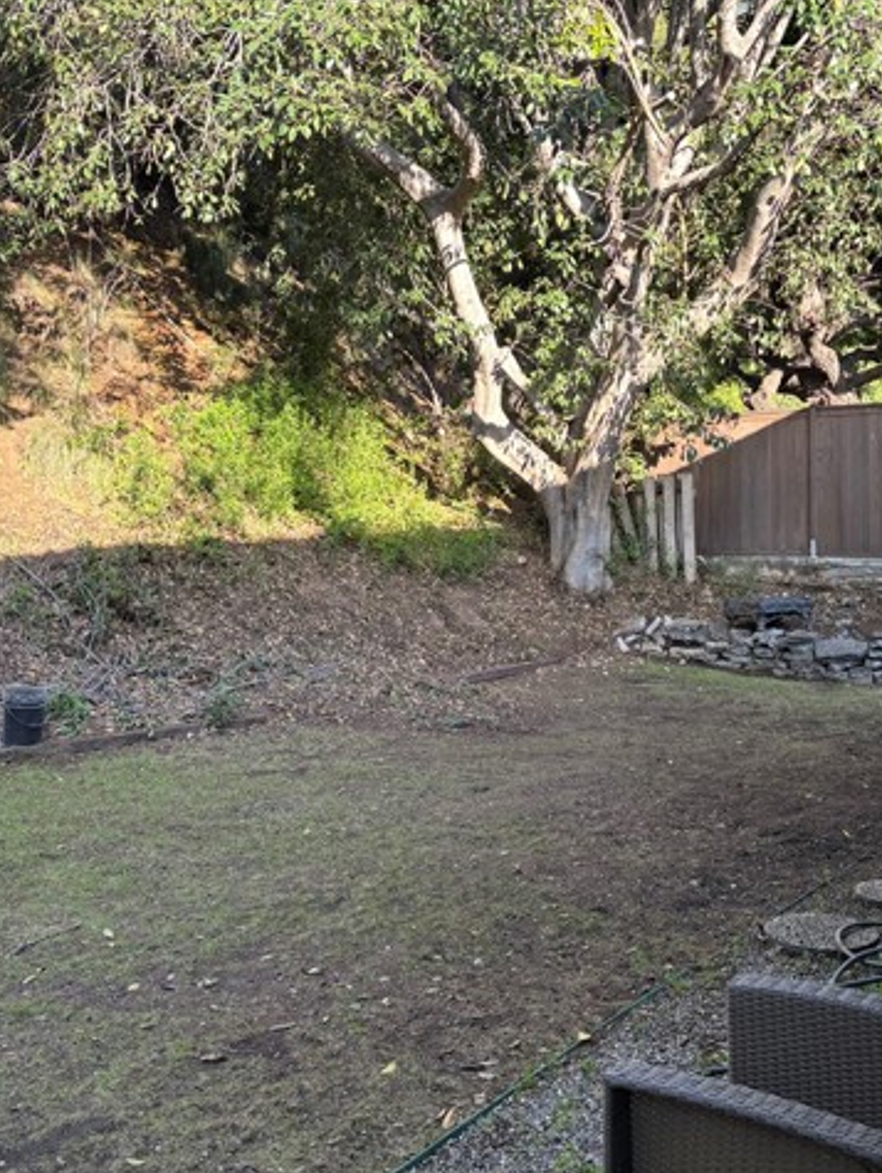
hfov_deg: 40.7
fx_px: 1187
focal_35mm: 35
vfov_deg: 52.6
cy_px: 588
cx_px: 455
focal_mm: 5.96
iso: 40
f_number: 1.6
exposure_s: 1/169
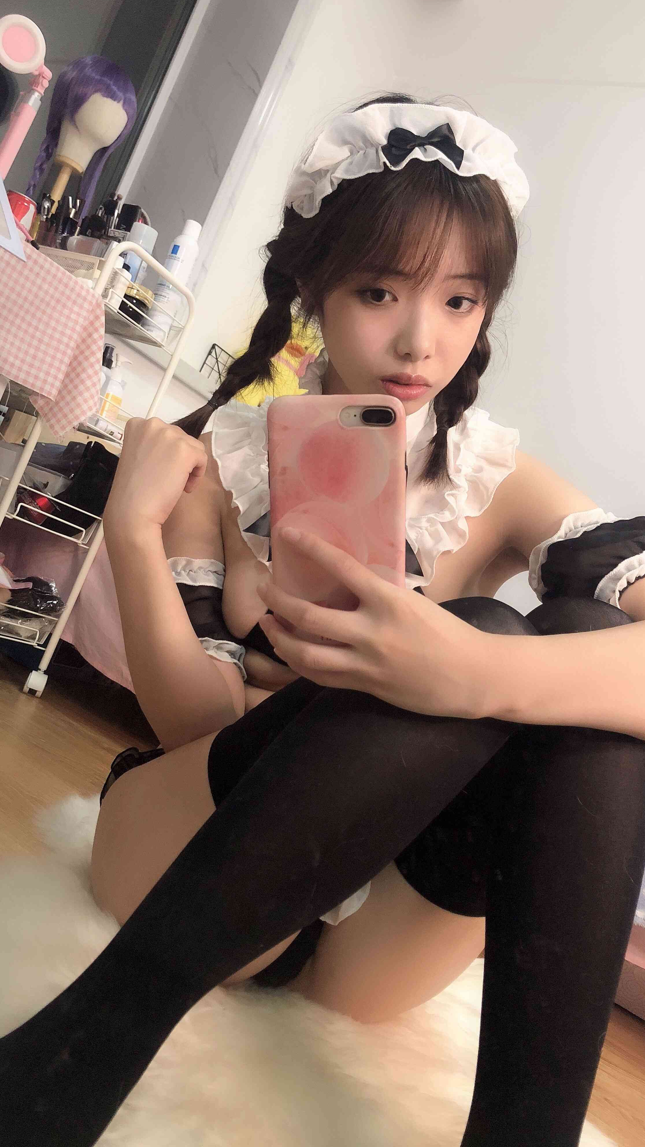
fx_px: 943
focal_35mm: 31
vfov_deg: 62.6
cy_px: 565
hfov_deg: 37.8
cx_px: 331
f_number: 1.8
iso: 40
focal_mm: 3.99
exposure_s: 1/15
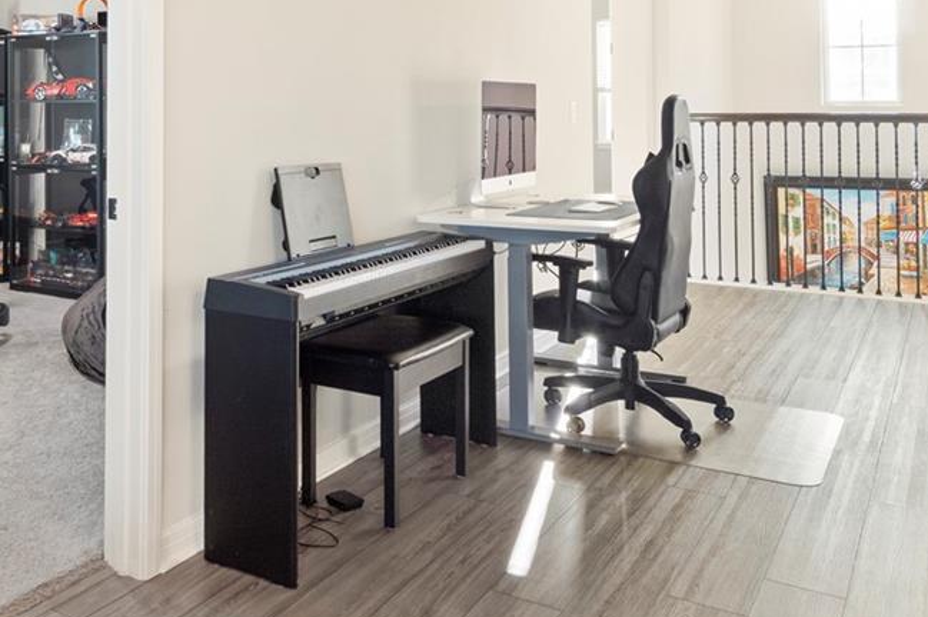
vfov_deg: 35.0
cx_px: 217
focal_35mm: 37
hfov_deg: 49.5
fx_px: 953
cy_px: 141
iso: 100
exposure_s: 2
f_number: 8
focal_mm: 10
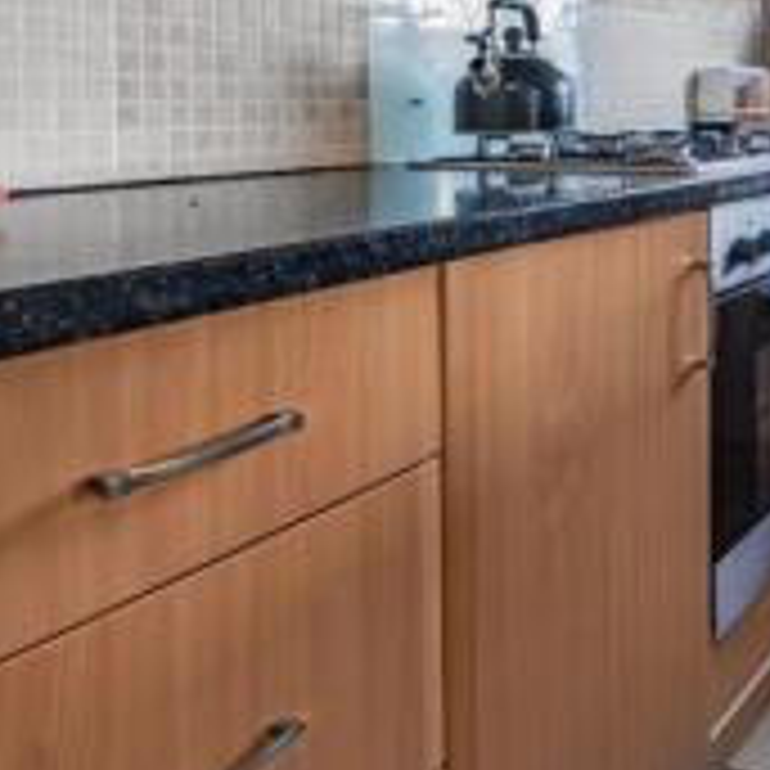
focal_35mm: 39
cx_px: 813
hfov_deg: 37.1
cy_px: 74
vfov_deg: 39.7
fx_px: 981
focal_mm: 12
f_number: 9
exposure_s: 1/6
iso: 320
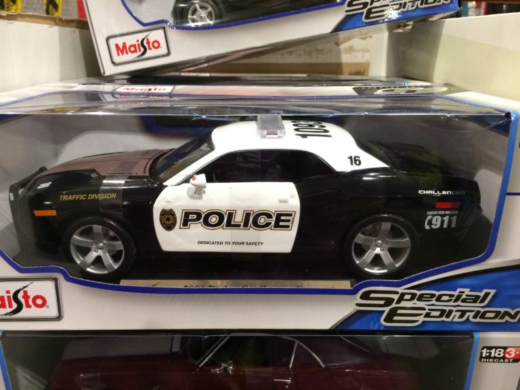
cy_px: 195
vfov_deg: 48.2
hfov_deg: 61.7
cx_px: 260
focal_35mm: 29
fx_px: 436
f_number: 2.2
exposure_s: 1/30
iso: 125
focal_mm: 4.15
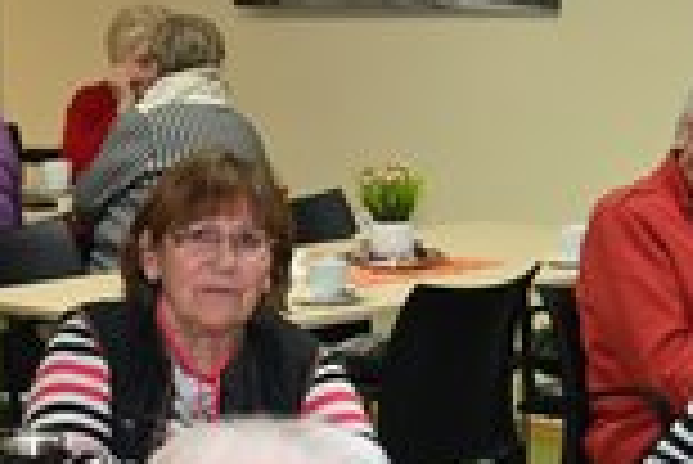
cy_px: 516
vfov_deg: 9.1
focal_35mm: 149
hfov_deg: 13.6
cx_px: 50
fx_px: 2871
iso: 1000
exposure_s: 1/60
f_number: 5.6
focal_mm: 50
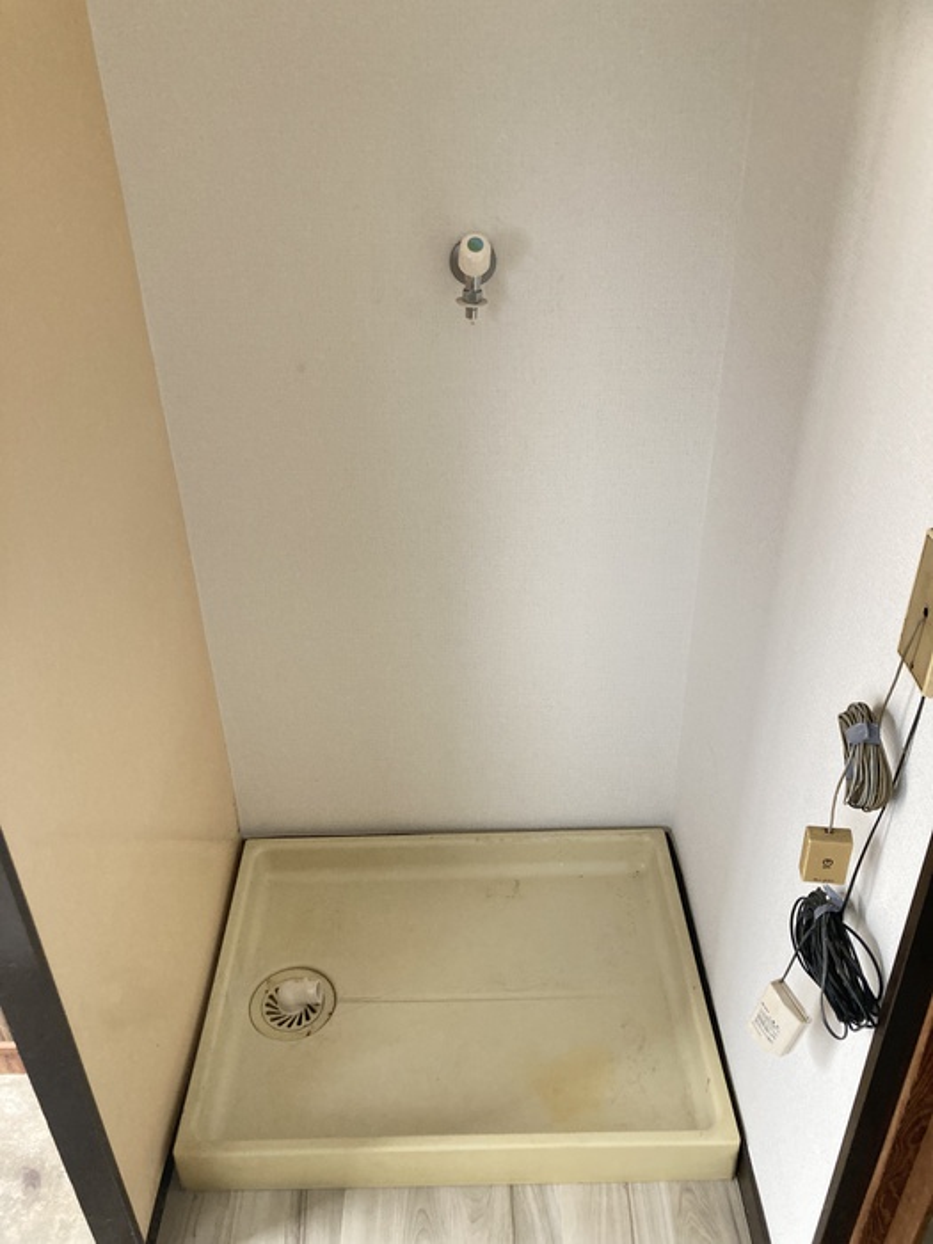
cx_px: 466
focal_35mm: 28
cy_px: 622
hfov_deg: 49.7
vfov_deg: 63.4
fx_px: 1006
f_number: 1.8
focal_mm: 3.99
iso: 200
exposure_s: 1/60
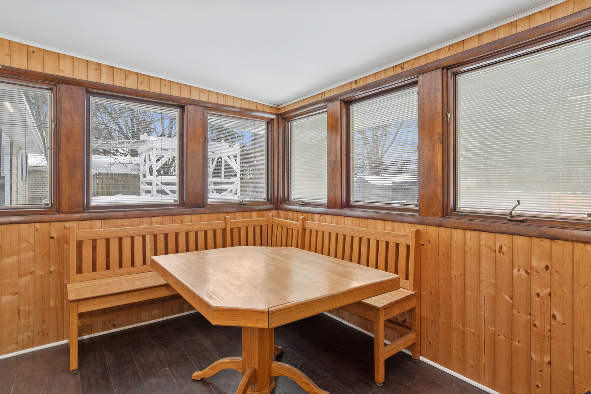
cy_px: 197
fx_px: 295
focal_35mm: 18
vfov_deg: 67.4
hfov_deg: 90.0
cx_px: 296
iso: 320
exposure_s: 1/20
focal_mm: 12
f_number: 8
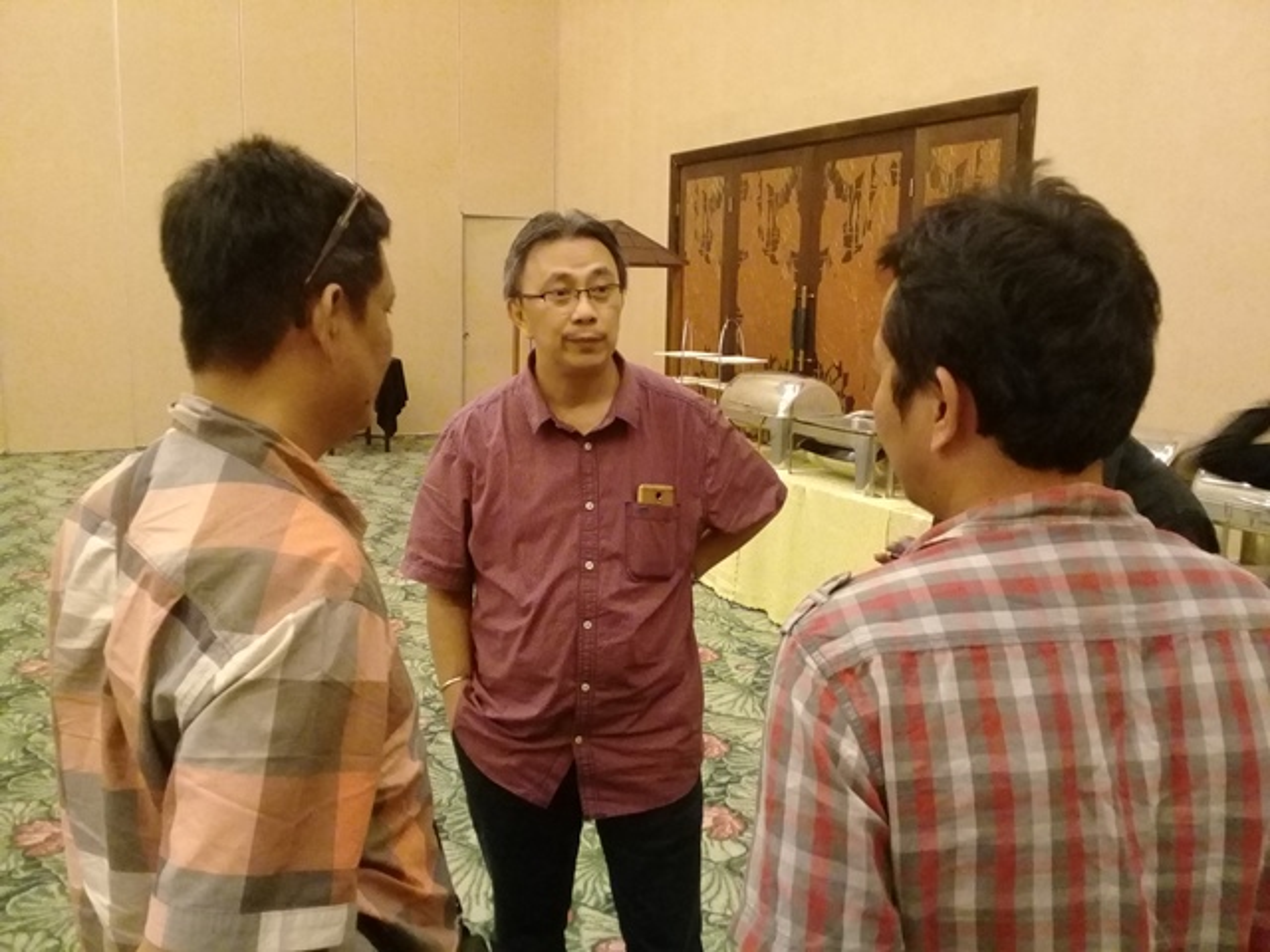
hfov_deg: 58.4
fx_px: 1137
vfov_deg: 45.4
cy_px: 476
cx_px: 635
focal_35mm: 31
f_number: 2.2
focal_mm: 3.3
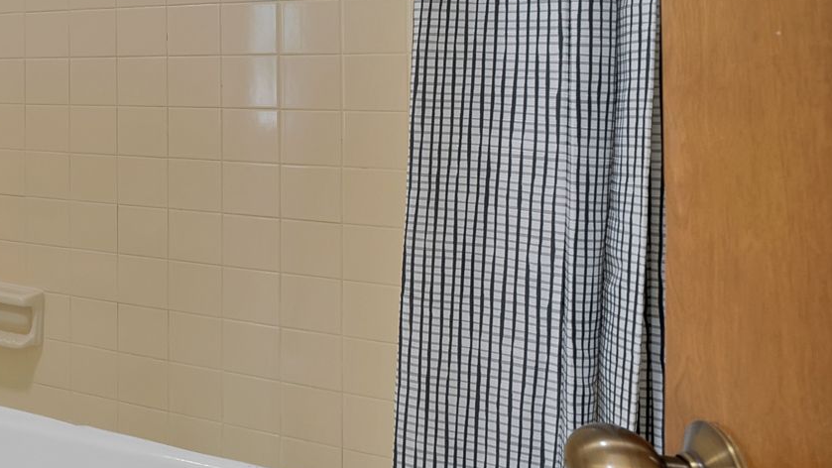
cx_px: -69
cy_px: 60
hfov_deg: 47.7
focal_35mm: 30
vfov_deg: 36.8
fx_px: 662
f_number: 9
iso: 640
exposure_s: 1/2.5
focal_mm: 12
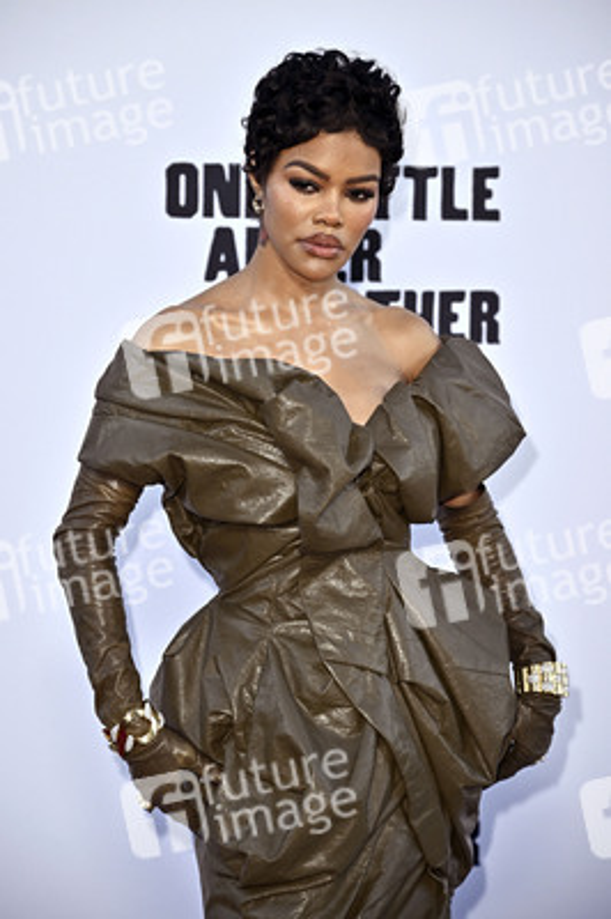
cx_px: 306
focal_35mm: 95
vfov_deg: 21.5
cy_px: 460
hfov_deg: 14.4
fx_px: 2423
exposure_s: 1/320
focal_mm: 95
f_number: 5
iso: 800
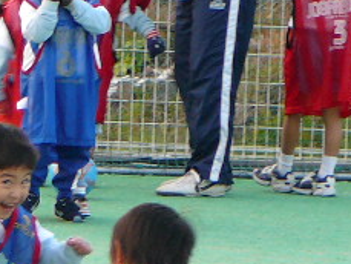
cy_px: 262
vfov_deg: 3.3
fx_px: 4535
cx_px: -20
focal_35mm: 447
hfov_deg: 4.4
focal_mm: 19
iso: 100
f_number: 3.9
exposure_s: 1/50
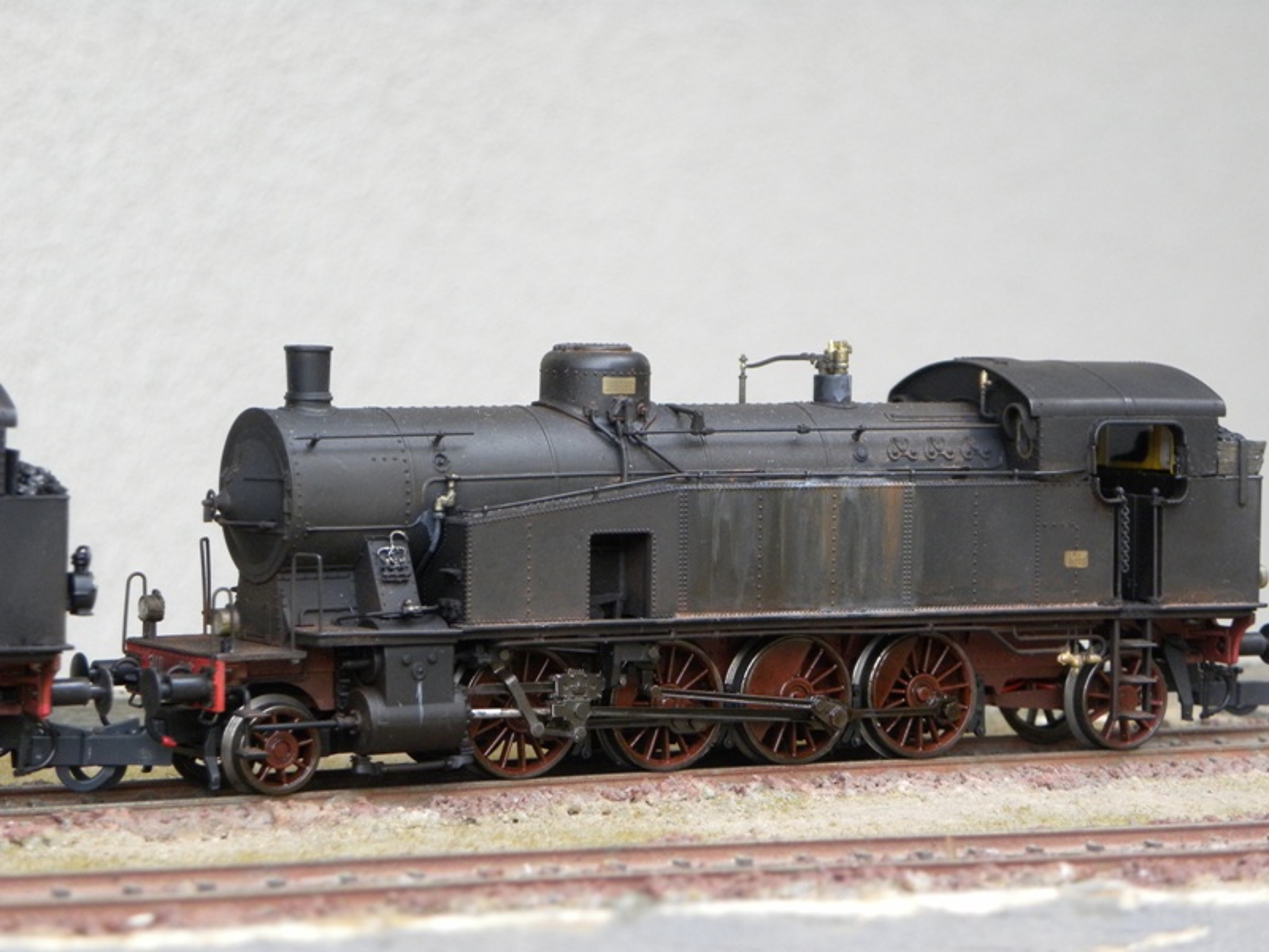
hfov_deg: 16.8
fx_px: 4289
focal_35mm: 117
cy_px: 476
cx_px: 634
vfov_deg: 12.7
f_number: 4
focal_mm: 20.8
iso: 252
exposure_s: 1/70.7
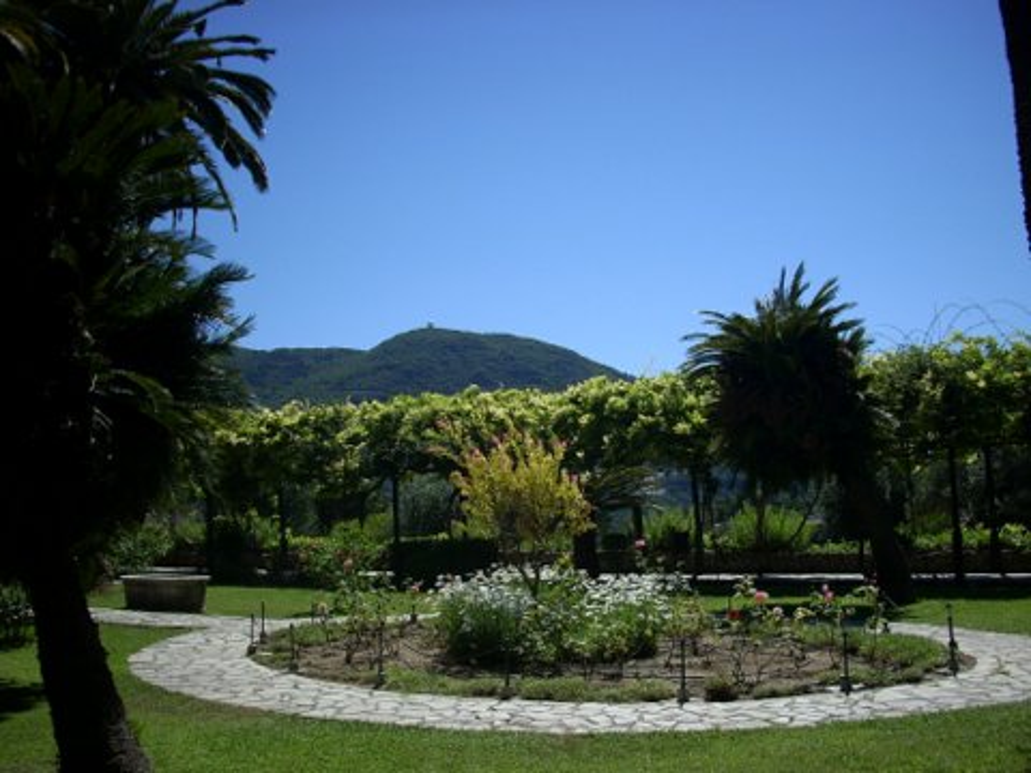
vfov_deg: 38.7
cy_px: 386
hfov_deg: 50.1
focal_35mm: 37
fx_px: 1102
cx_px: 516
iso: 64
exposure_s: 1/420
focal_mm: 6.2
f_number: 5.6
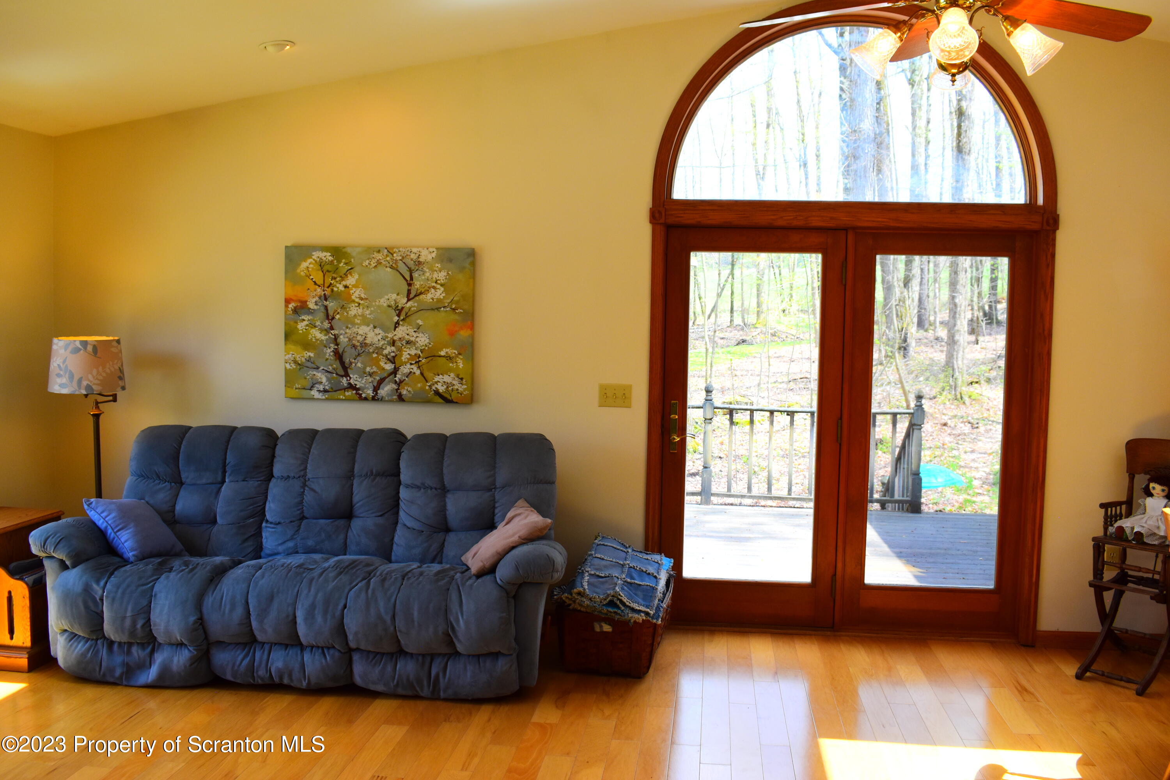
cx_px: 585
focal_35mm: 32
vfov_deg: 41.7
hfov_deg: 59.5
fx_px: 1024
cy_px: 390
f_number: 6.3
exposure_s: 1/160
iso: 400
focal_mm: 21
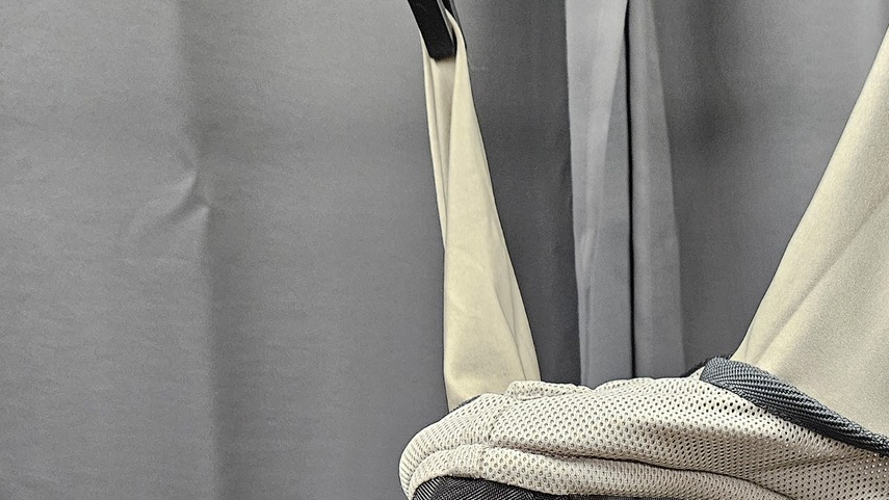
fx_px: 1414
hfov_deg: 33.4
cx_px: 767
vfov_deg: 18.2
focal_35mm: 60
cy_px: 710
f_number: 1.8
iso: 500
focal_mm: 5.4
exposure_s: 1/142
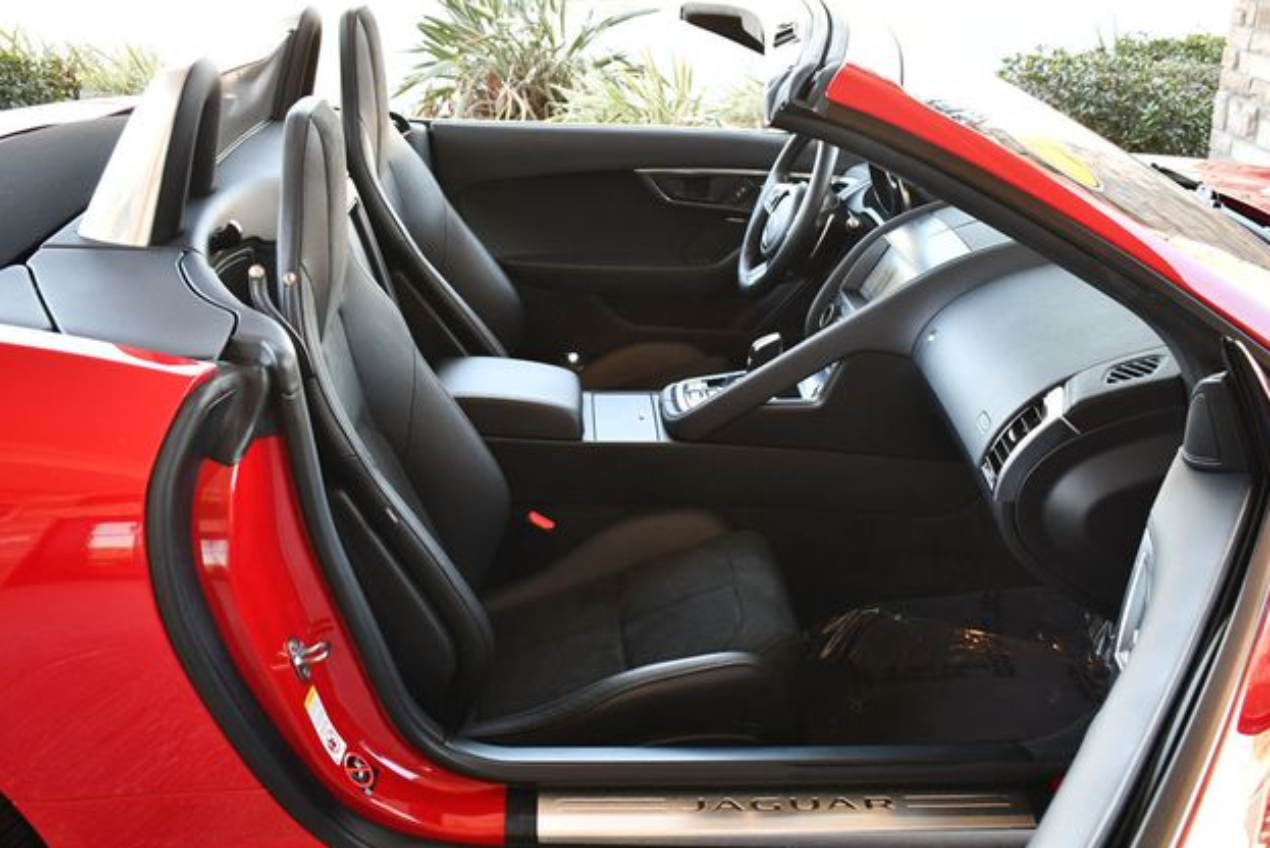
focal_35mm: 37
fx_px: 1306
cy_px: 418
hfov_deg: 51.9
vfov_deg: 36.0
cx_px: 634
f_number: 3.5
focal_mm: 18
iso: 800
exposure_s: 1/200
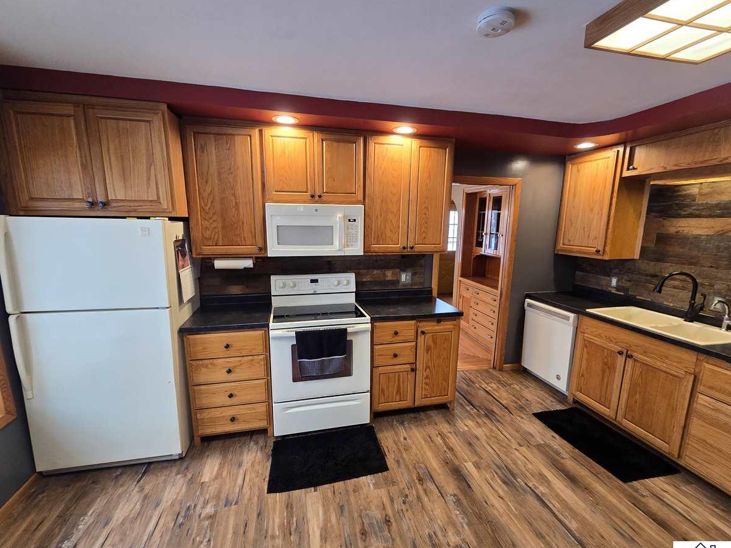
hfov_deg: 102.1
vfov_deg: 85.6
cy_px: 277
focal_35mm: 14
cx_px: 357
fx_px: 296
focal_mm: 2.2
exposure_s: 1/60
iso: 100
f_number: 2.2
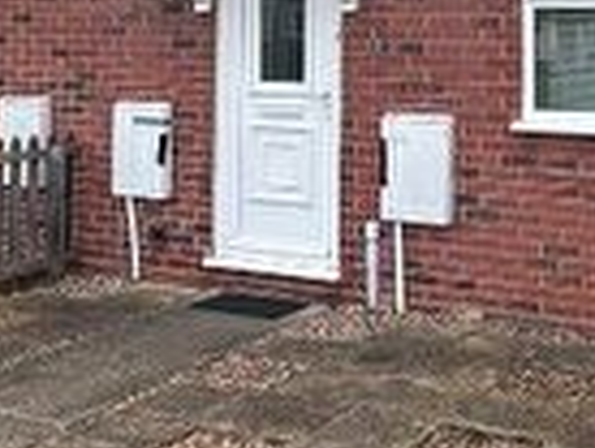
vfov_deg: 19.8
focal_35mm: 71
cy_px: -54
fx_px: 1223
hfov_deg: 27.2
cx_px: 392
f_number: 2.2
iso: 40
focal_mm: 2.22
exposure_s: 1/373
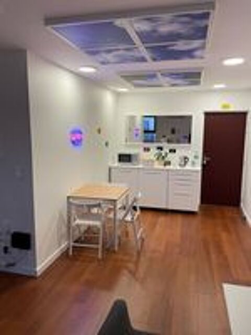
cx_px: 126
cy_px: 168
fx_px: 251
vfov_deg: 67.3
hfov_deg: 53.1
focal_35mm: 26
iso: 80
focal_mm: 4.2
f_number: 1.6
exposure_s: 1/50
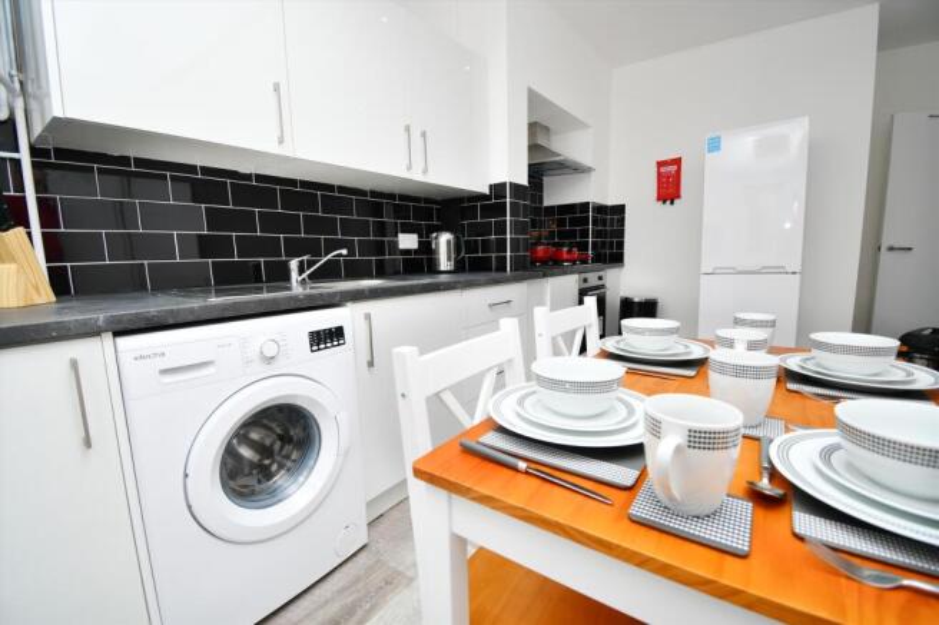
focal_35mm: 15
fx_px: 391
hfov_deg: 100.4
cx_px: 470
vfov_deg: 77.3
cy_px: 312
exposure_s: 1/250
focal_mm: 10
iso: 100
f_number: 4.5
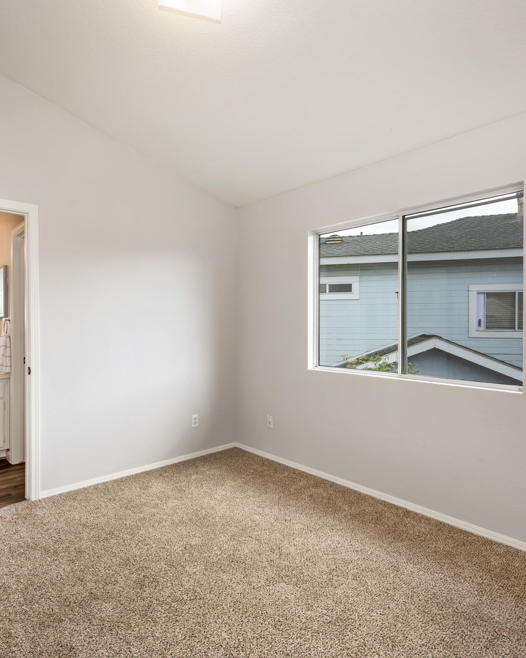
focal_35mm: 20
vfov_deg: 80.4
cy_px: 334
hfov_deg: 67.8
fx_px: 389
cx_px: 230
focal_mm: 14
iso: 720
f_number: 9
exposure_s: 1/125
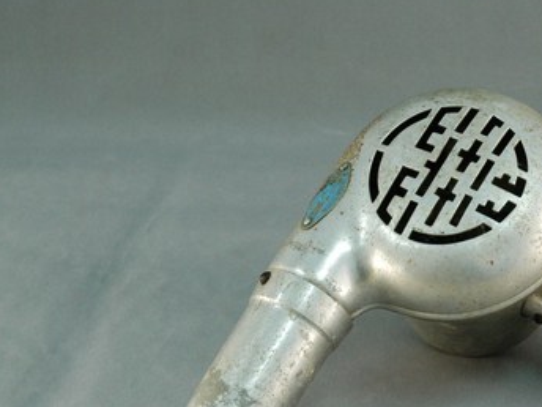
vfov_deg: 16.2
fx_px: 1425
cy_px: 266
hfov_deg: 21.1
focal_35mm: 91
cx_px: 490
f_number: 8
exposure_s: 1/15
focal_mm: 34
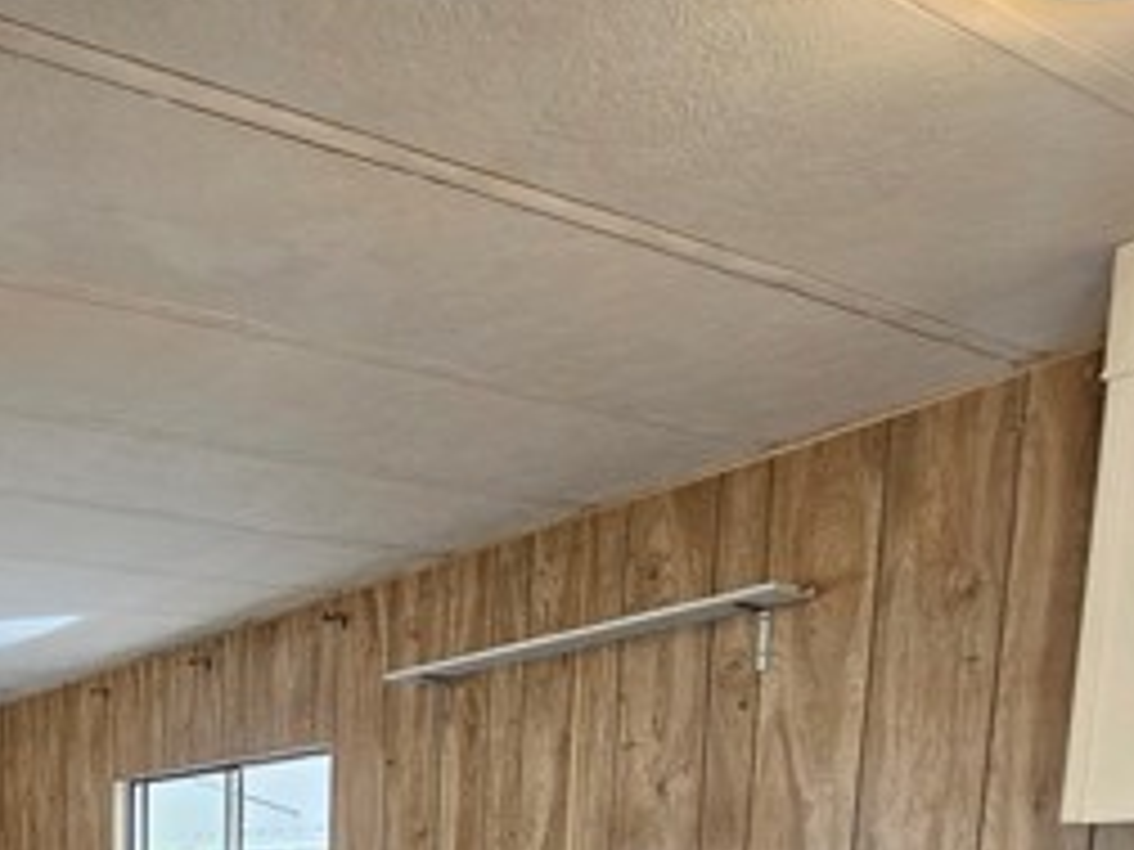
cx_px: -18
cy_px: 1048
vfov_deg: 33.7
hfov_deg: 45.9
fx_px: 1081
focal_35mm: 33
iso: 250
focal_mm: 2.2
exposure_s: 1/60
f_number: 2.2
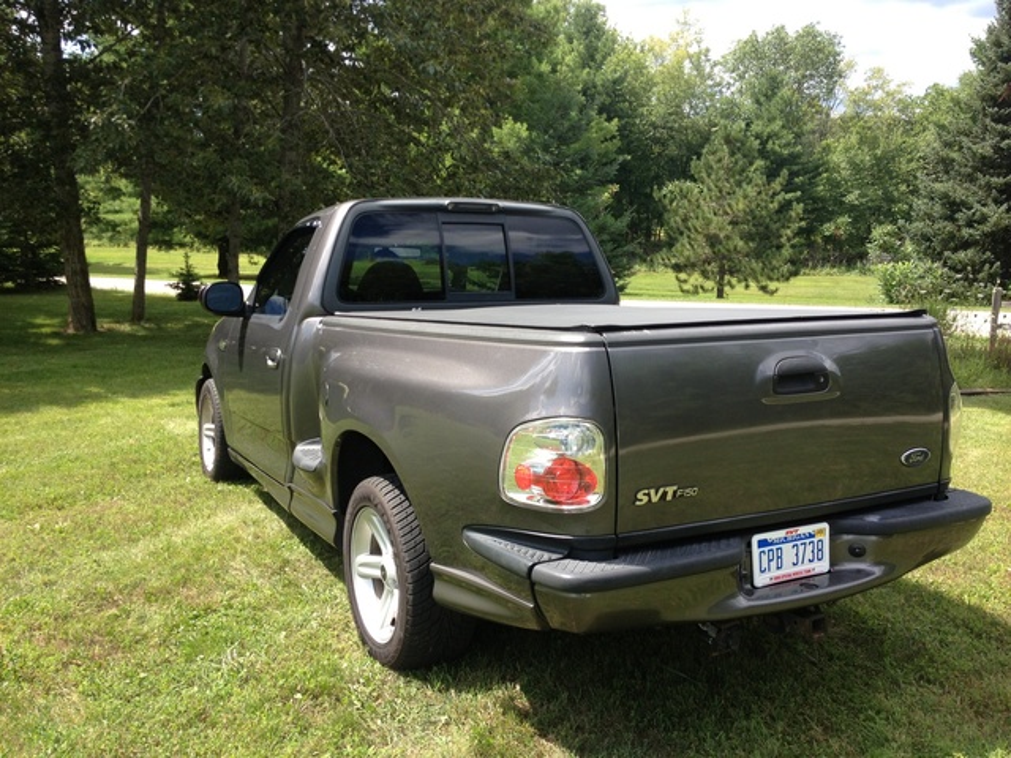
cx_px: 506
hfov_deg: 52.6
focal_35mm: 35
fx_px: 1022
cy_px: 379
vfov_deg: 40.7
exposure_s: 1/541
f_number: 2.4
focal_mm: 4.28
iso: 50
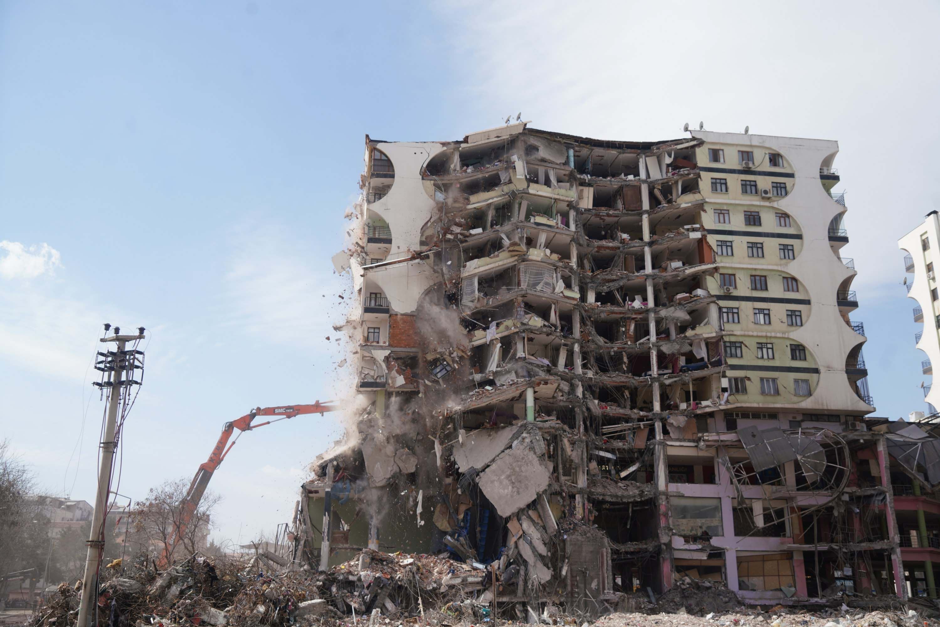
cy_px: 314
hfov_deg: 57.2
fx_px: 862
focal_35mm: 33
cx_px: 470
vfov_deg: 40.0
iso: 100
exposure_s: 1/500
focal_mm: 33
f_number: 6.3
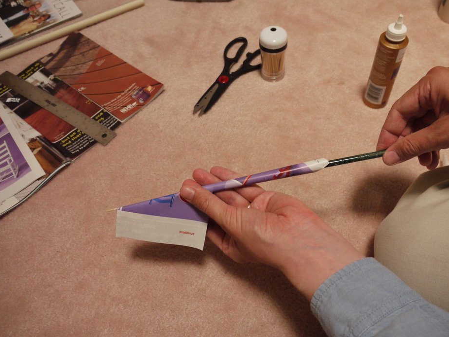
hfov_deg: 58.3
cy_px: 182
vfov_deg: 45.4
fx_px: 402
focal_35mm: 31
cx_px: 238
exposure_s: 1/125
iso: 800
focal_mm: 14
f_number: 4
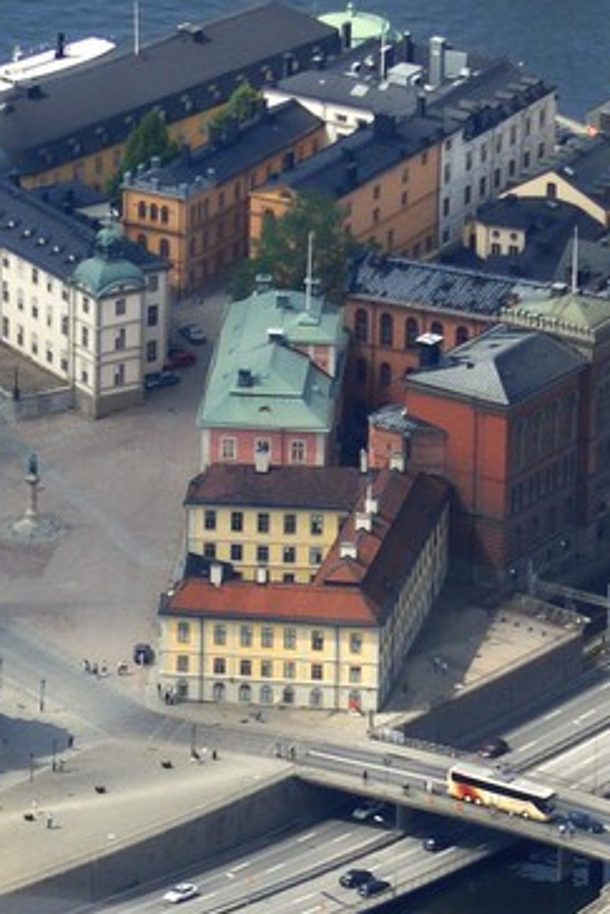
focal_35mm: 461
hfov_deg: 3.0
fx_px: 11705
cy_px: 1677
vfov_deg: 4.4
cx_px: -23
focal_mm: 70
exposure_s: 1/1600
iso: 100
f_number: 3.2
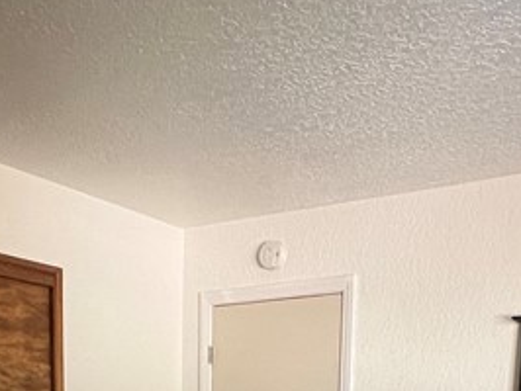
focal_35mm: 50
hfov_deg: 38.2
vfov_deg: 23.8
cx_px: 260
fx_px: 753
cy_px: 571
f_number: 1.8
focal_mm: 1.57
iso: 250
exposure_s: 1/78
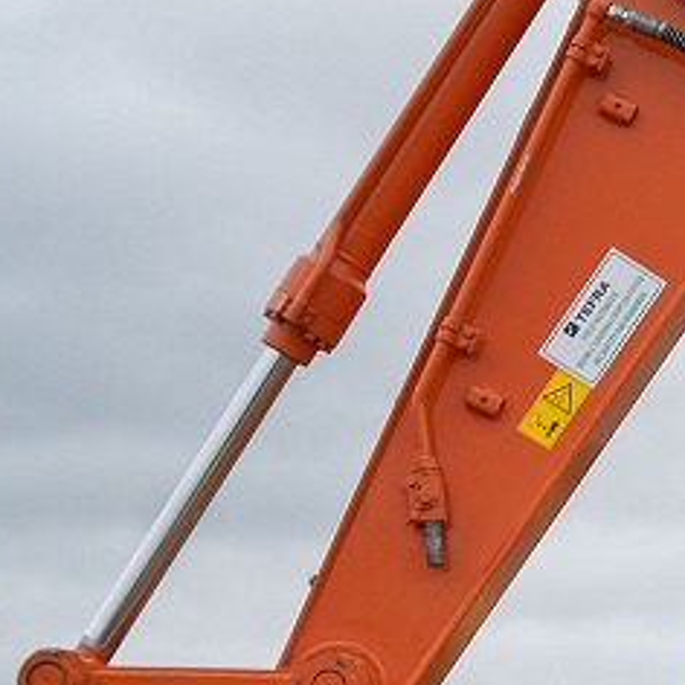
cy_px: 830
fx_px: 4142
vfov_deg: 9.3
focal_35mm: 185
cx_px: 1959
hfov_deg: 8.2
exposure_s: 1/500
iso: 125
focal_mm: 35
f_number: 4.5
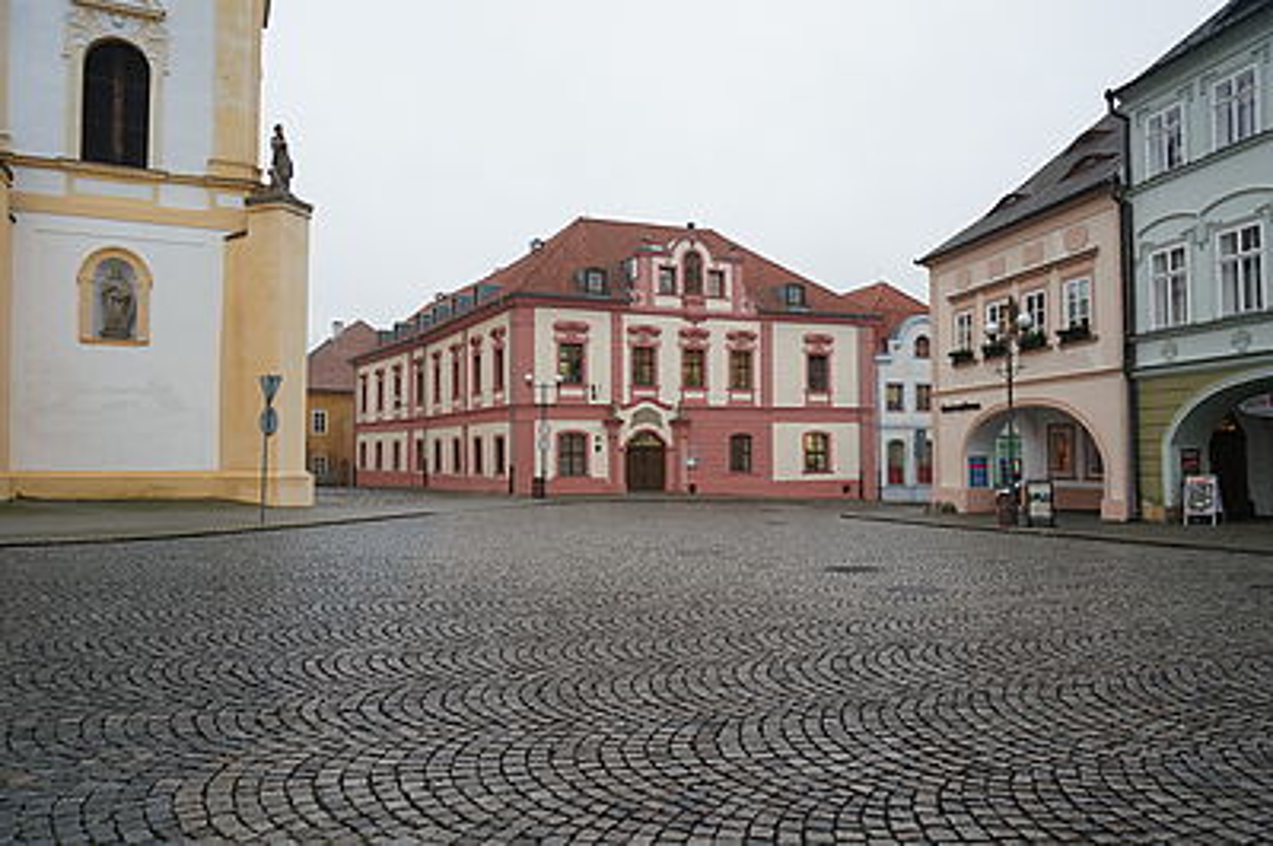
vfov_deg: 53.1
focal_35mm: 24
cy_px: 423
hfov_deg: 73.8
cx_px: 636
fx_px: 848
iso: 800
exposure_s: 1/125
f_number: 5.6
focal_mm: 16
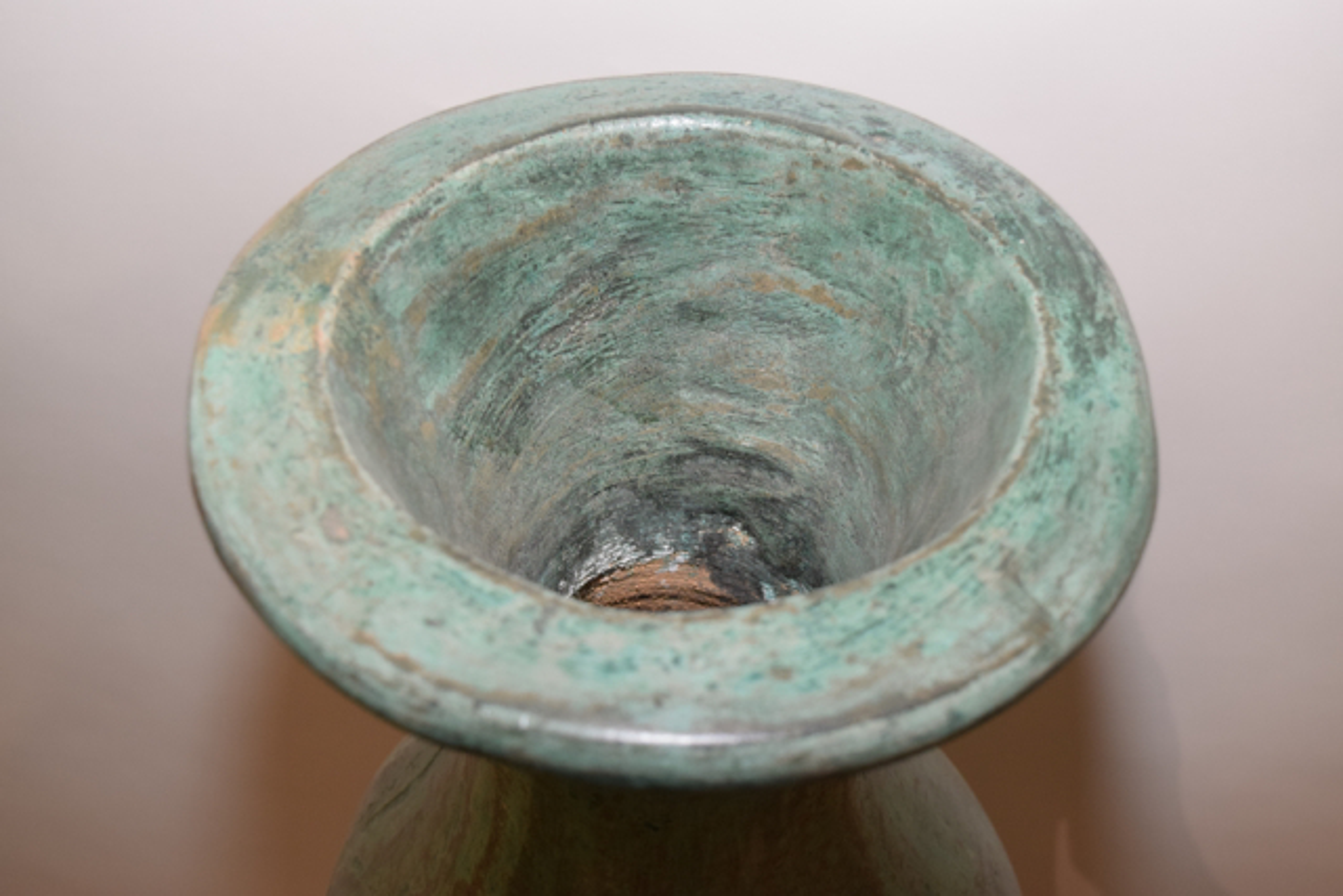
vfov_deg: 29.9
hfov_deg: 43.6
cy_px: 448
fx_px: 1679
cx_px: 672
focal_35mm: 45
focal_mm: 30
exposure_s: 1/125
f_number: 5.6
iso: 800
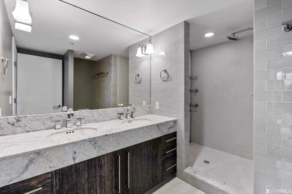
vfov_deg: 73.7
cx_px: 146
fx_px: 130
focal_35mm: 16
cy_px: 97
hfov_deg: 96.8
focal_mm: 16
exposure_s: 1/1.25
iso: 100
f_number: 8
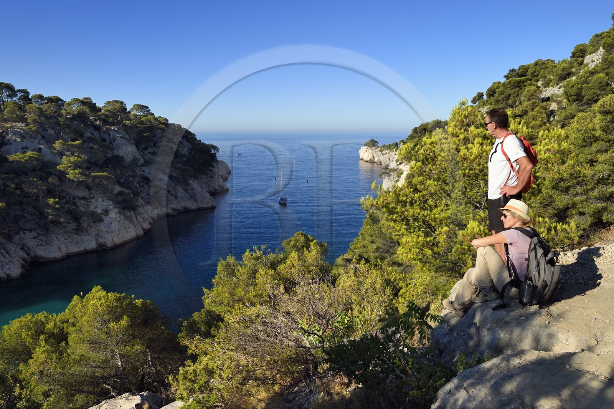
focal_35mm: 24
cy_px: 204
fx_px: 409
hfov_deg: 73.8
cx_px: 307
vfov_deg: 53.1
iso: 200
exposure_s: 1/160
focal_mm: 24
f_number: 16
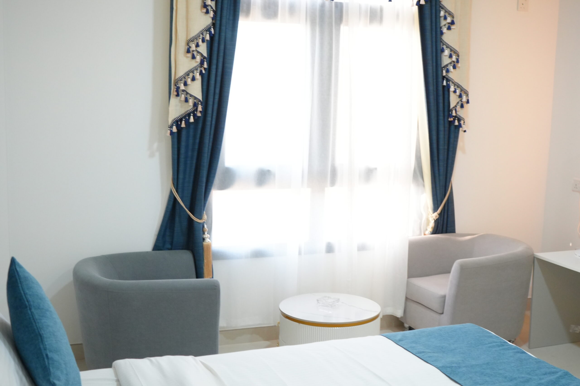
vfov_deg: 31.9
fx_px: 676
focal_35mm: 42
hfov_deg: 46.4
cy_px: 193
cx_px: 290
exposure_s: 1/100
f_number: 3.5
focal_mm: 28
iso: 2000
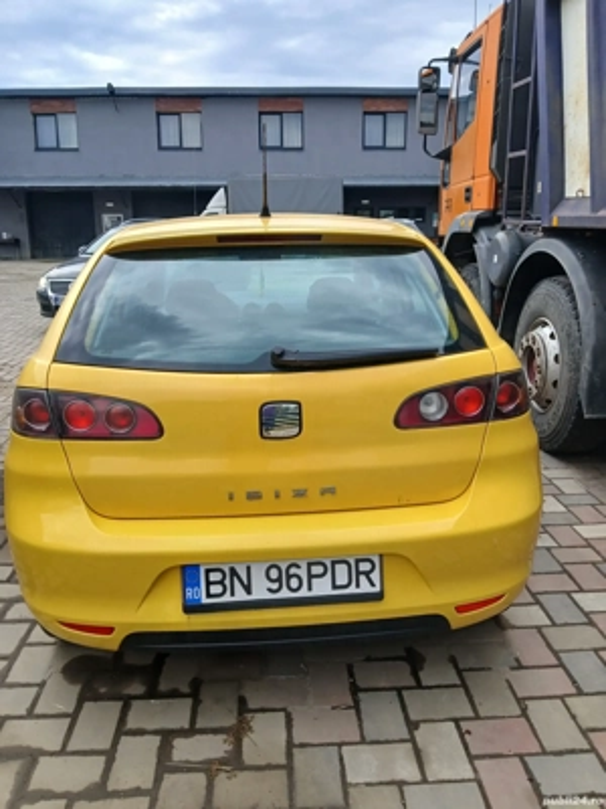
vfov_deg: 67.3
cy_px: 404
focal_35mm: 26
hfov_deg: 53.1
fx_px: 607
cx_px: 303
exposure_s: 1/103
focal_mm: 3.98
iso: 20
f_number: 1.8
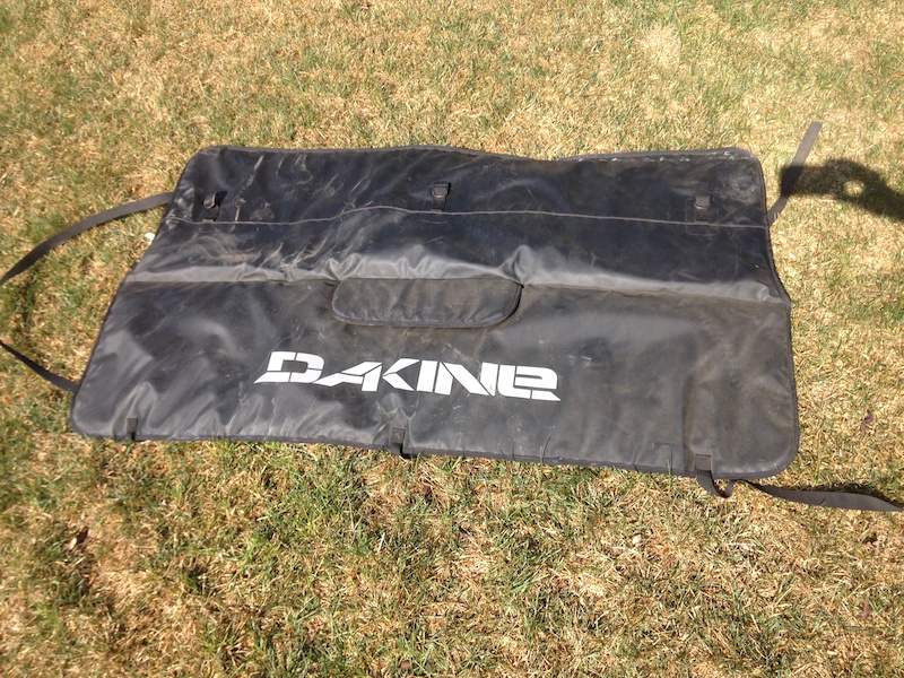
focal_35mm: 33
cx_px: 452
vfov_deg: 42.9
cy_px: 339
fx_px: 862
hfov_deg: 55.4
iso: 50
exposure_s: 1/723
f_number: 2.4
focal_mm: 4.12
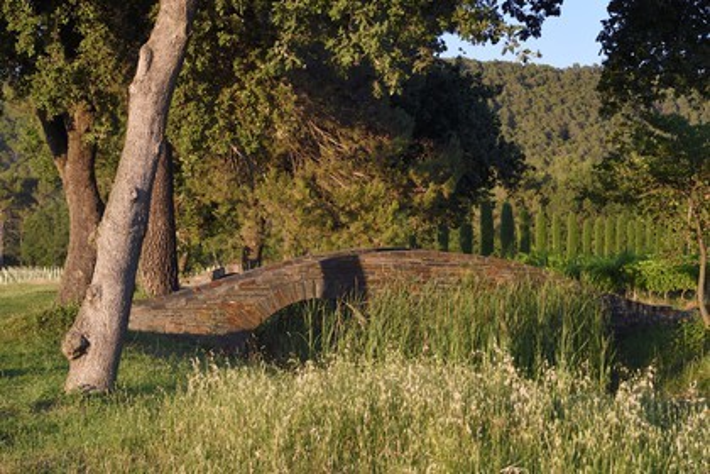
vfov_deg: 19.5
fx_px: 1380
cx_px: 355
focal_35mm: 70
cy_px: 237
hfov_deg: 28.8
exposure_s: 1/160
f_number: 9
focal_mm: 70
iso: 200
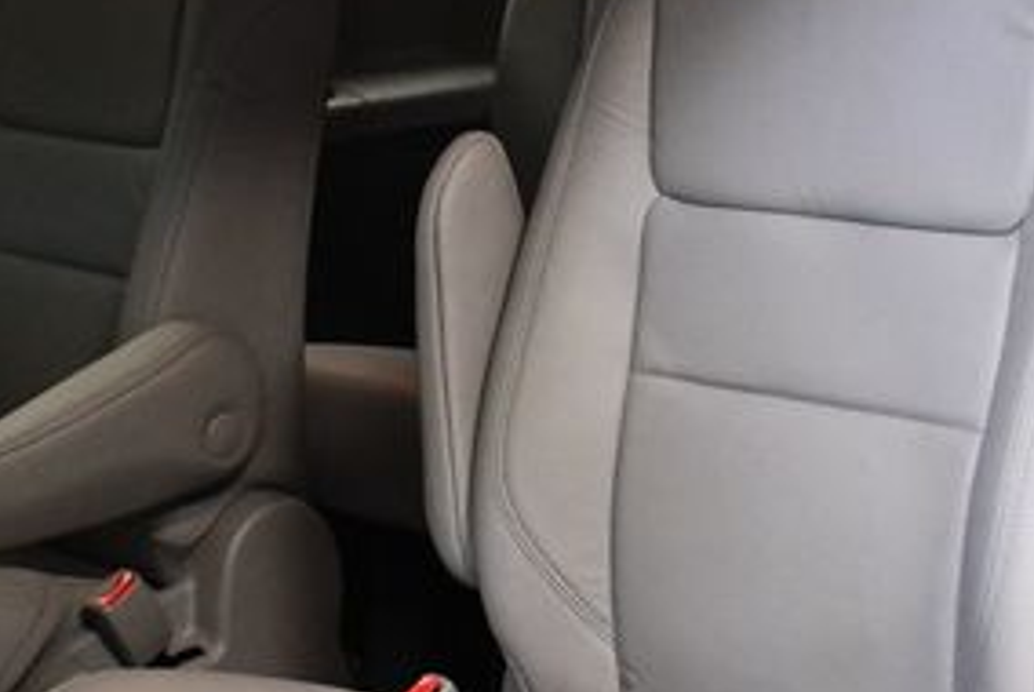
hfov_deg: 25.0
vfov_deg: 16.9
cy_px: 382
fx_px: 2329
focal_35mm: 81
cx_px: 626
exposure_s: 1/125
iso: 2500
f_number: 3.5
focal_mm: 18
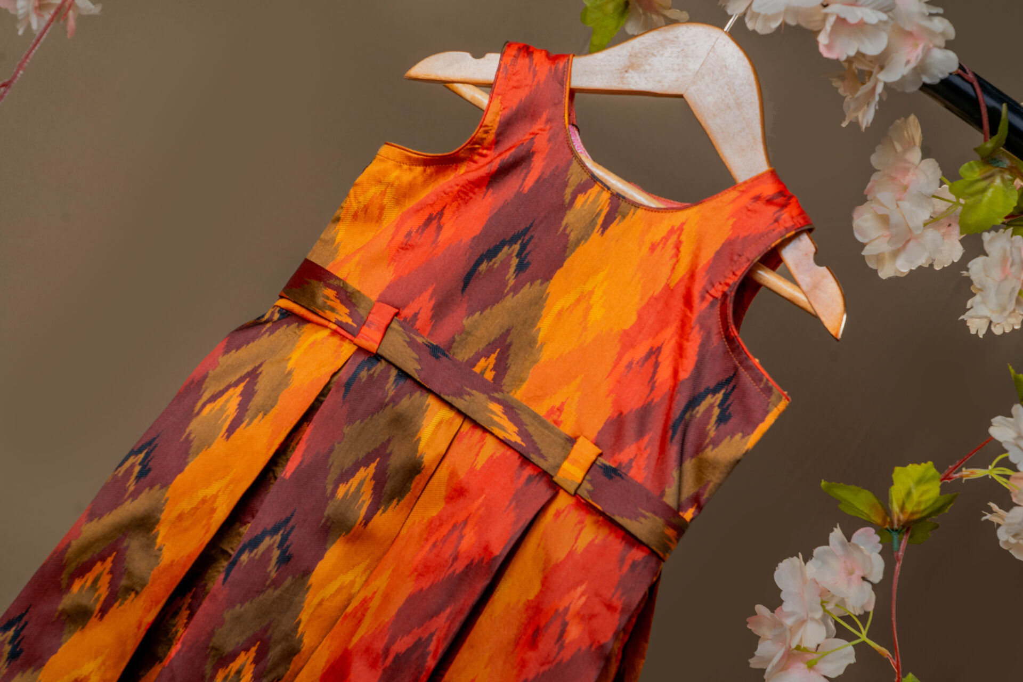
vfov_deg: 21.9
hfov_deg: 32.4
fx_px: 1762
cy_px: 341
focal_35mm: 62
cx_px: 512
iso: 50
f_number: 9
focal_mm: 62
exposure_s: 1/200
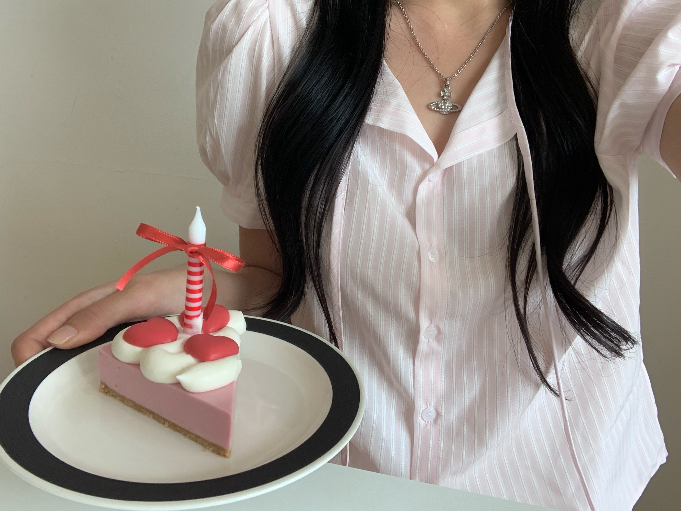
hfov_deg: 51.3
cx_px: 318
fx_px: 708
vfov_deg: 39.6
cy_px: 231
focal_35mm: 36
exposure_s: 1/121
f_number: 2.2
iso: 32
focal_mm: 2.87
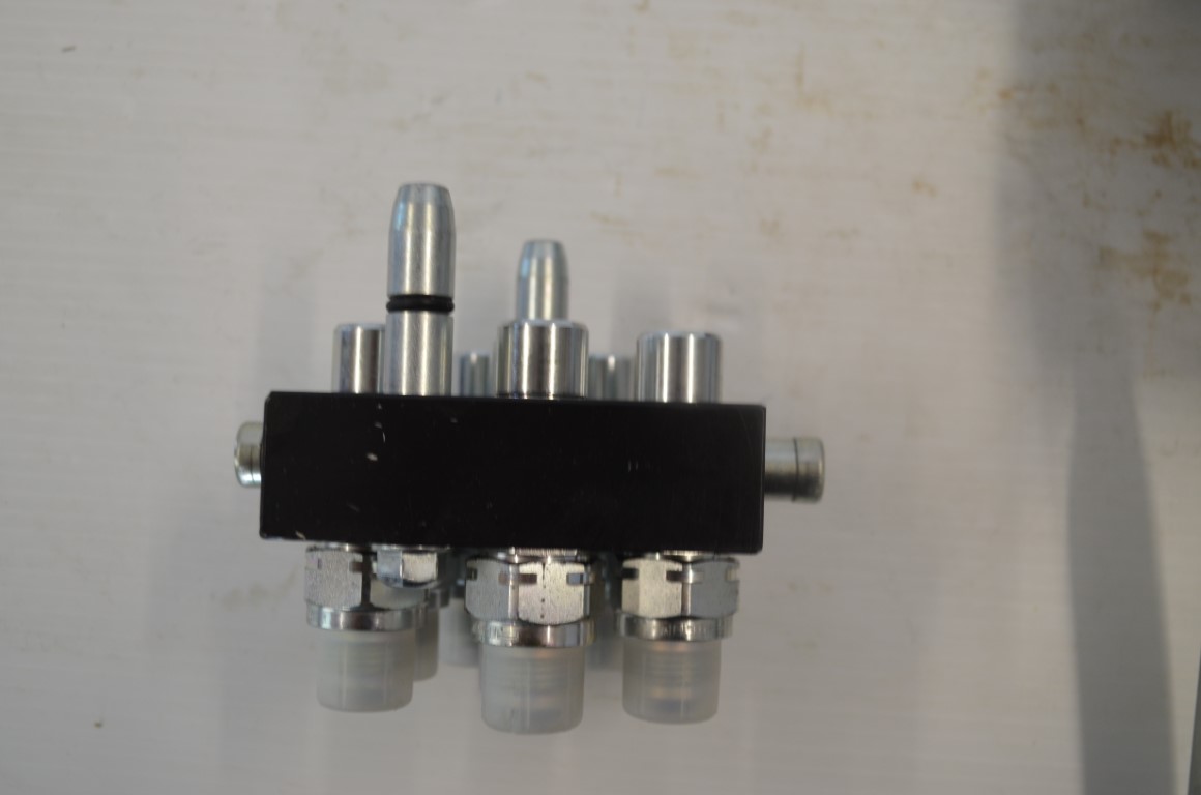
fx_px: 1198
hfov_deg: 53.2
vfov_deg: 36.7
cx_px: 600
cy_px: 398
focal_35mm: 36
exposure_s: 1/100
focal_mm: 24
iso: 400
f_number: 5
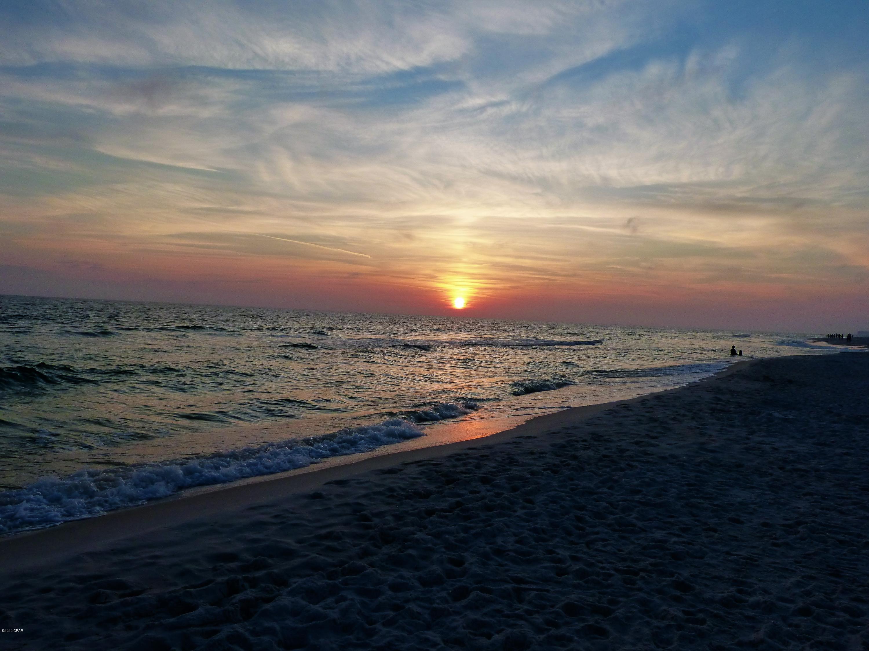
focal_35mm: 29
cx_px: 434
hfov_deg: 61.7
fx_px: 728
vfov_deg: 48.2
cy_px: 326
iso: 160
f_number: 4
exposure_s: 1/160
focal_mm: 5
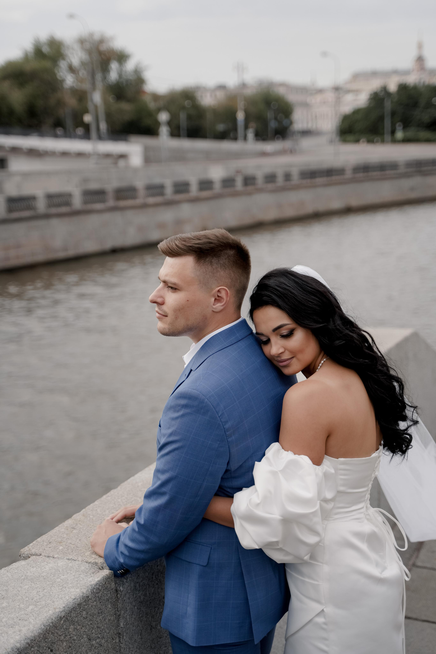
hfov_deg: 26.0
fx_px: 945
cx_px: 218
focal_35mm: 52
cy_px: 327
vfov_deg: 38.2
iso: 160
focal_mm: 52
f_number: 2.8
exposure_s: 1/1000
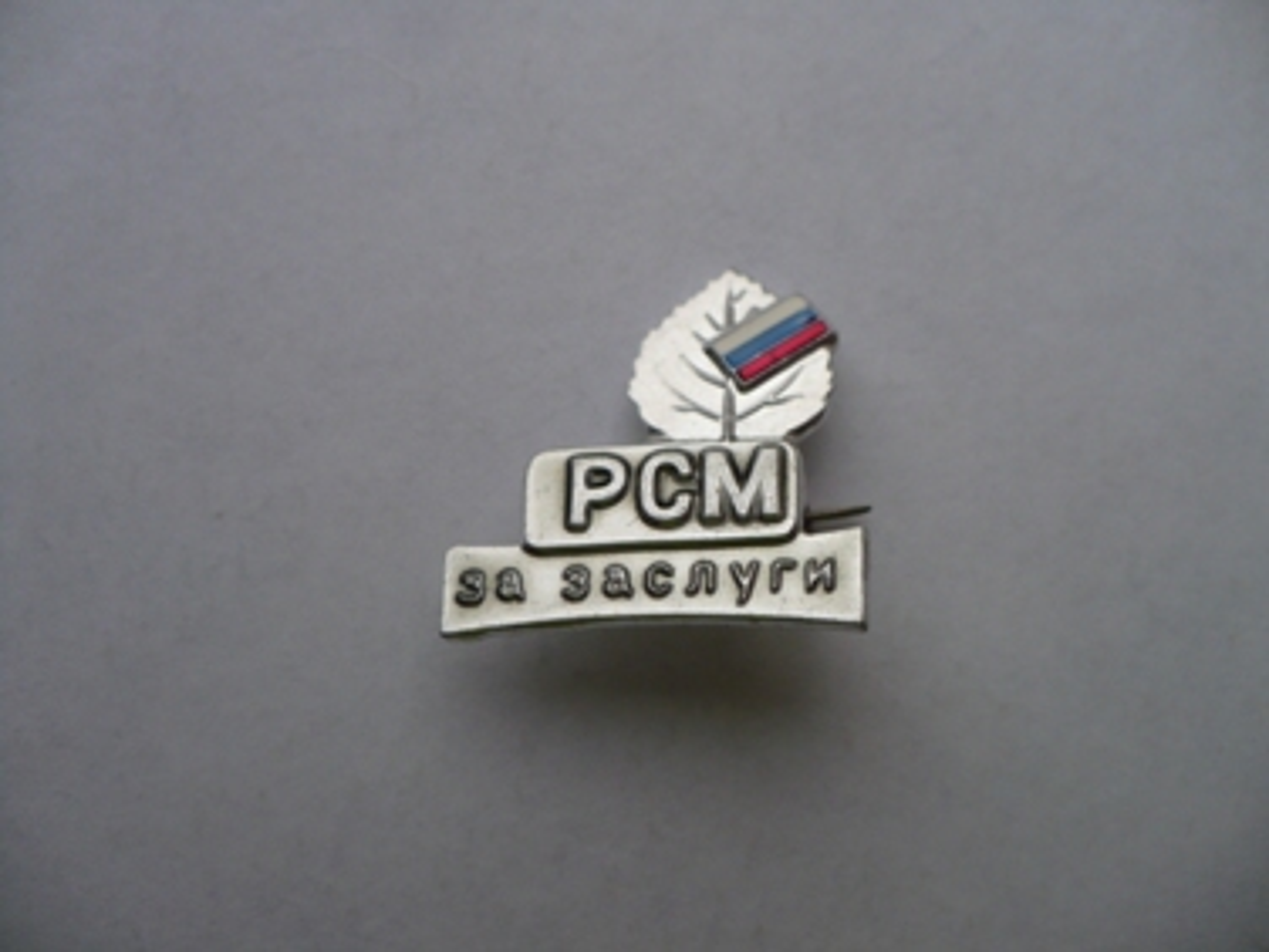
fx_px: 1356
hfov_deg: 50.1
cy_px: 476
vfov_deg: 38.7
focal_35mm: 37
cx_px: 634
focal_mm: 6.1
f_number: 2.8
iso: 100
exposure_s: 1/400
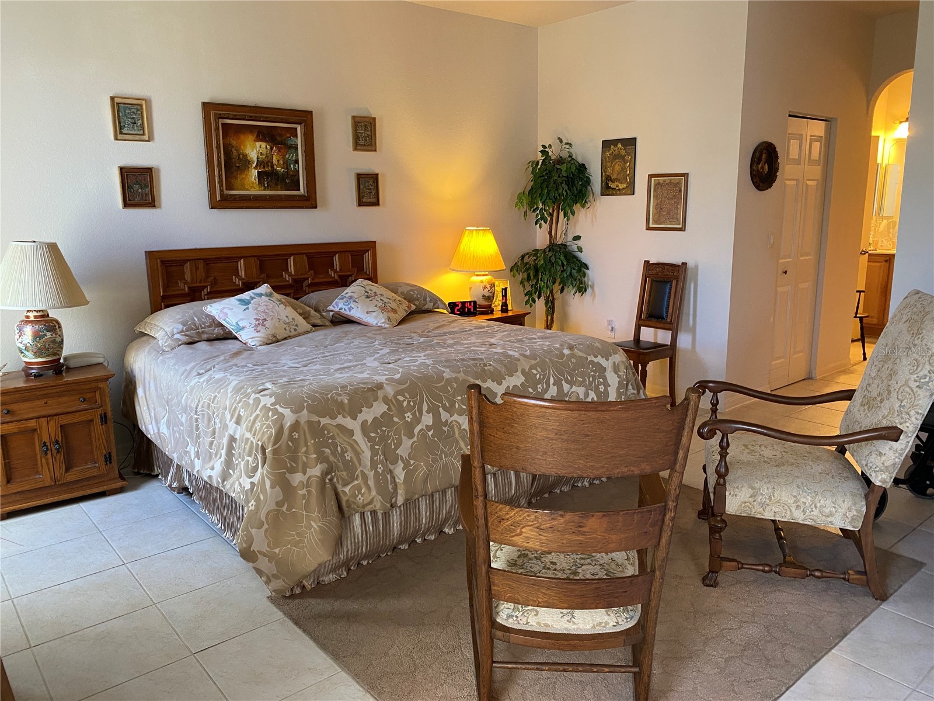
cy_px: 350
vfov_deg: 53.1
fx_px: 702
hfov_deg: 67.3
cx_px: 467
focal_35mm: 26
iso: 200
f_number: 1.8
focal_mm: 4.25
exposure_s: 1/60
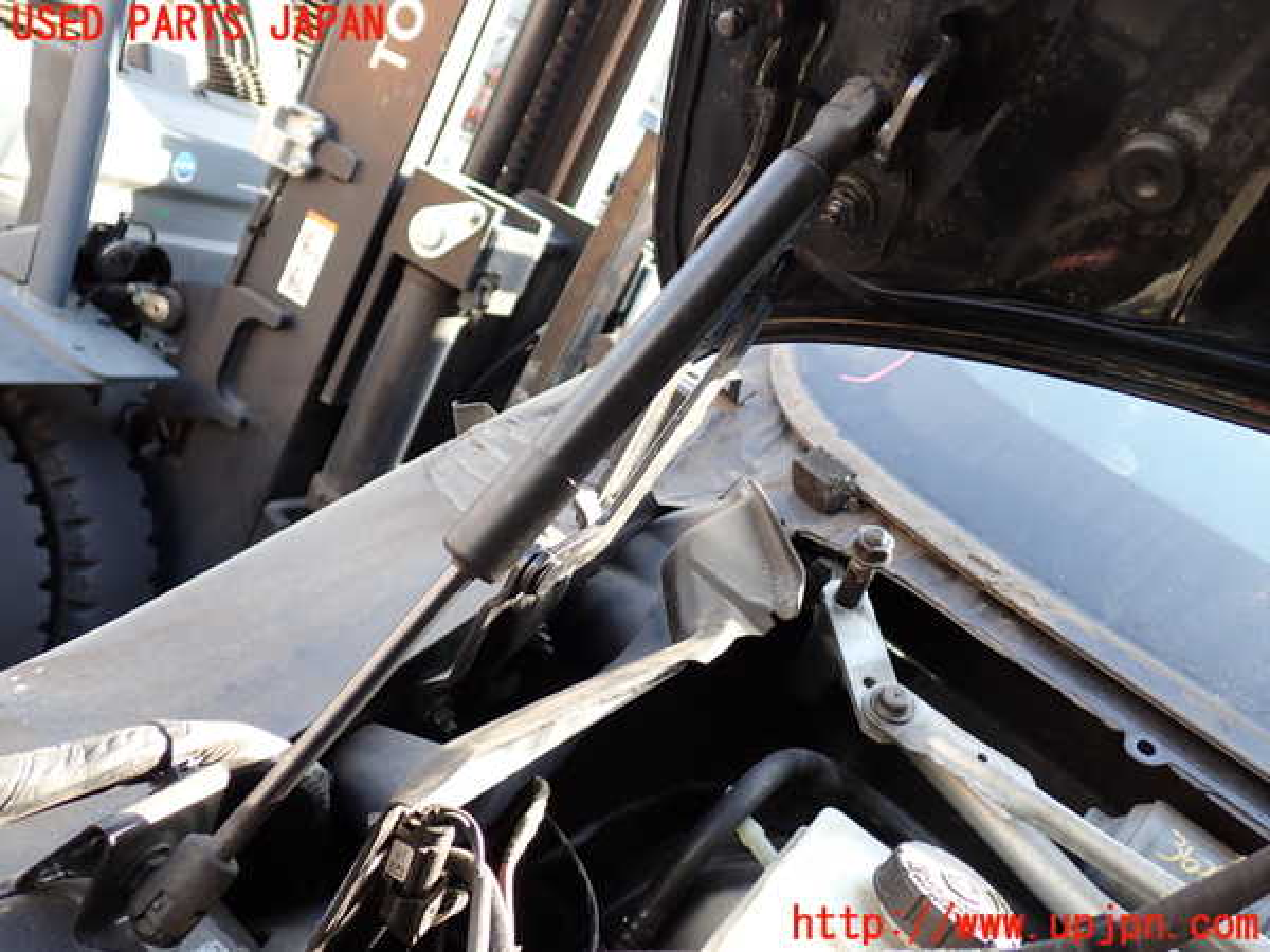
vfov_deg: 44.2
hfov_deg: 56.8
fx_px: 1174
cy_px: 476
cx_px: 635
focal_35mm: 32
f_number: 2.4
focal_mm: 5.79
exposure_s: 1/100
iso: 100
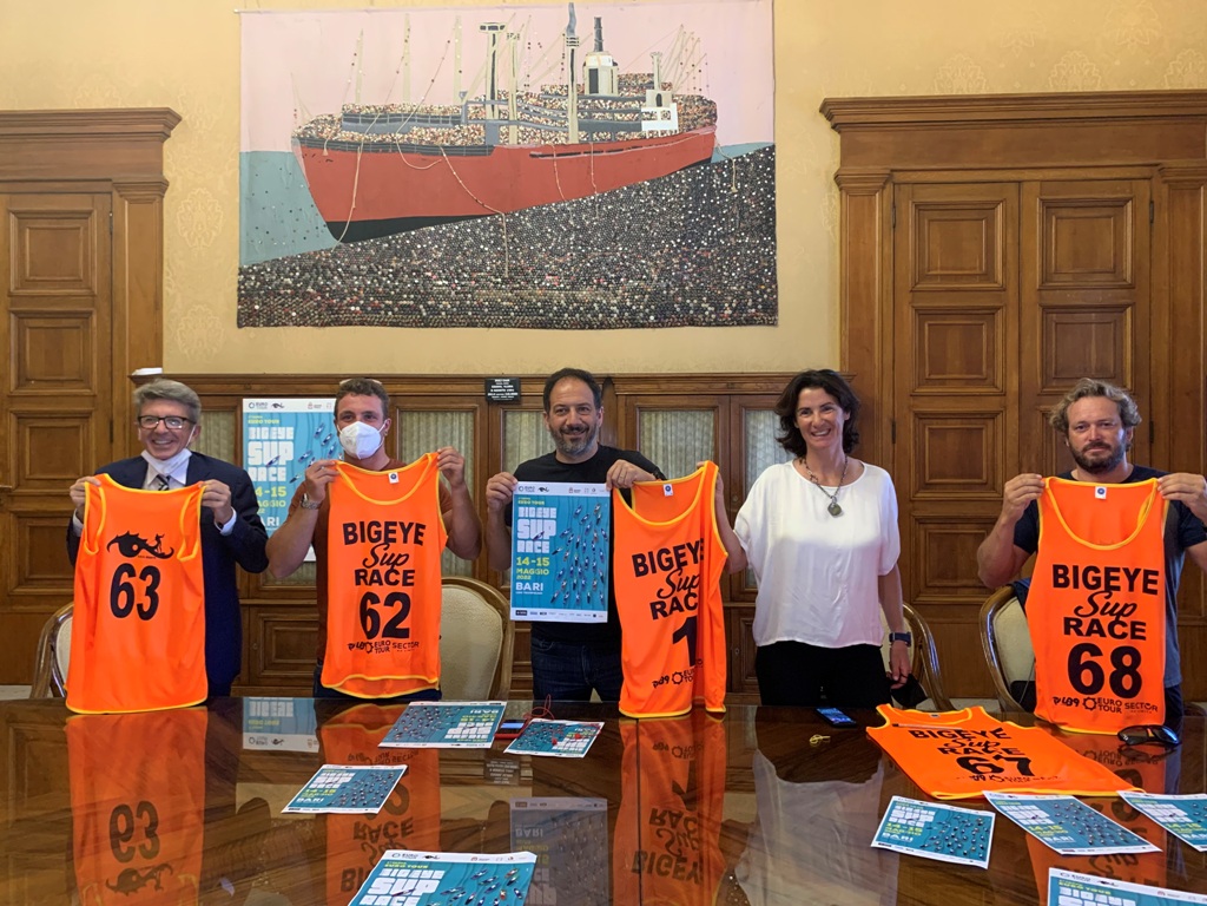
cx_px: 604
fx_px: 907
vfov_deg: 53.1
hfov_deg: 67.3
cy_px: 453
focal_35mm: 26
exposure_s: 1/56
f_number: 1.8
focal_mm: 4.25
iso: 400
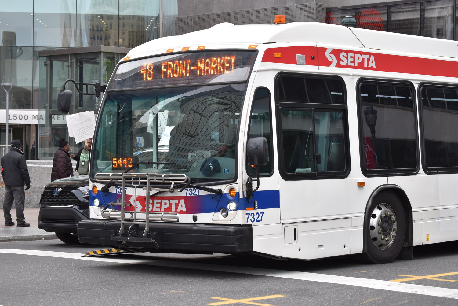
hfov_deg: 24.6
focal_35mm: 82
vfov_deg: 16.6
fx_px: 1050
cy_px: 153
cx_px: 229
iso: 400
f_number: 8
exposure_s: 1/250
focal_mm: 55
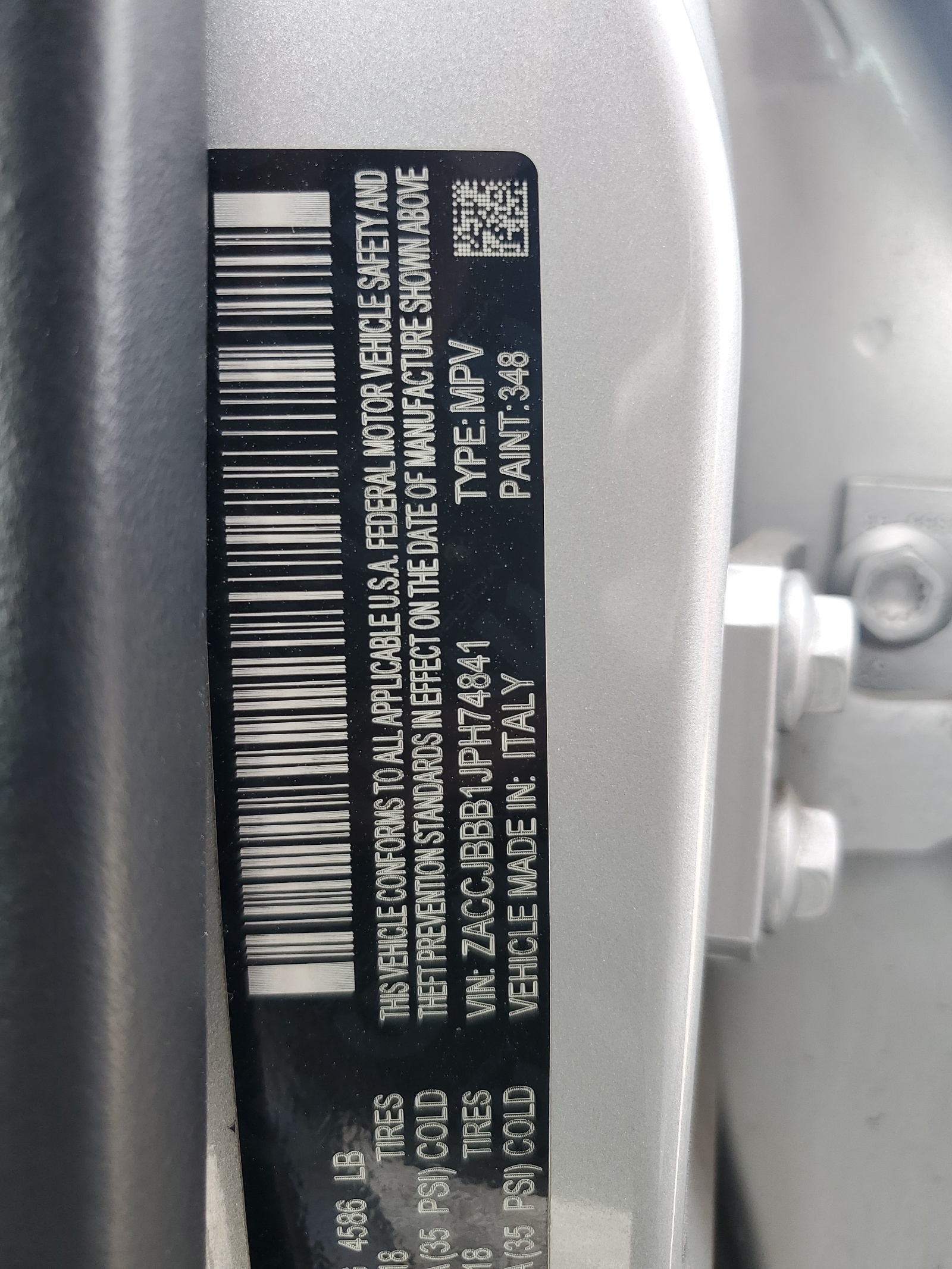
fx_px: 953
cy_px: 634
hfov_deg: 53.1
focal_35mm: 26
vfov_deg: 67.3
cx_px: 476
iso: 50
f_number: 1.5
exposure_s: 1/120
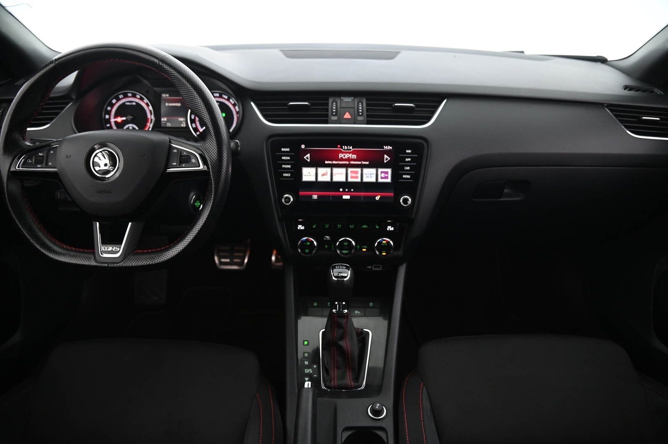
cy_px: 222
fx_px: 445
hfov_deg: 73.8
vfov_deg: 53.1
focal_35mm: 24
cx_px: 334
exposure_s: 1/15
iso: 2000
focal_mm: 24
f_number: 4
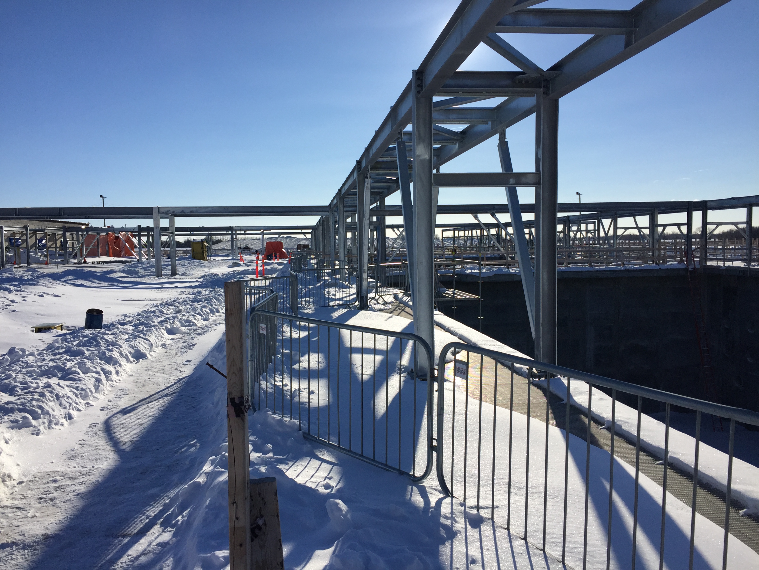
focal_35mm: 29
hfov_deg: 61.7
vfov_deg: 48.2
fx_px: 636
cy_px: 285
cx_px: 380
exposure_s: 1/5650
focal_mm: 4.15
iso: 32
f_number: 2.2
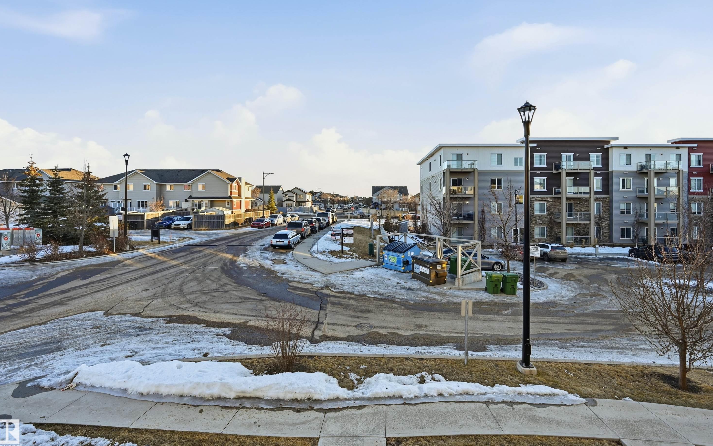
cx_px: 370
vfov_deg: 74.6
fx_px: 291
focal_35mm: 15
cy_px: 203
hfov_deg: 101.4
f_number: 8
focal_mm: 14
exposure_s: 1/400
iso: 100
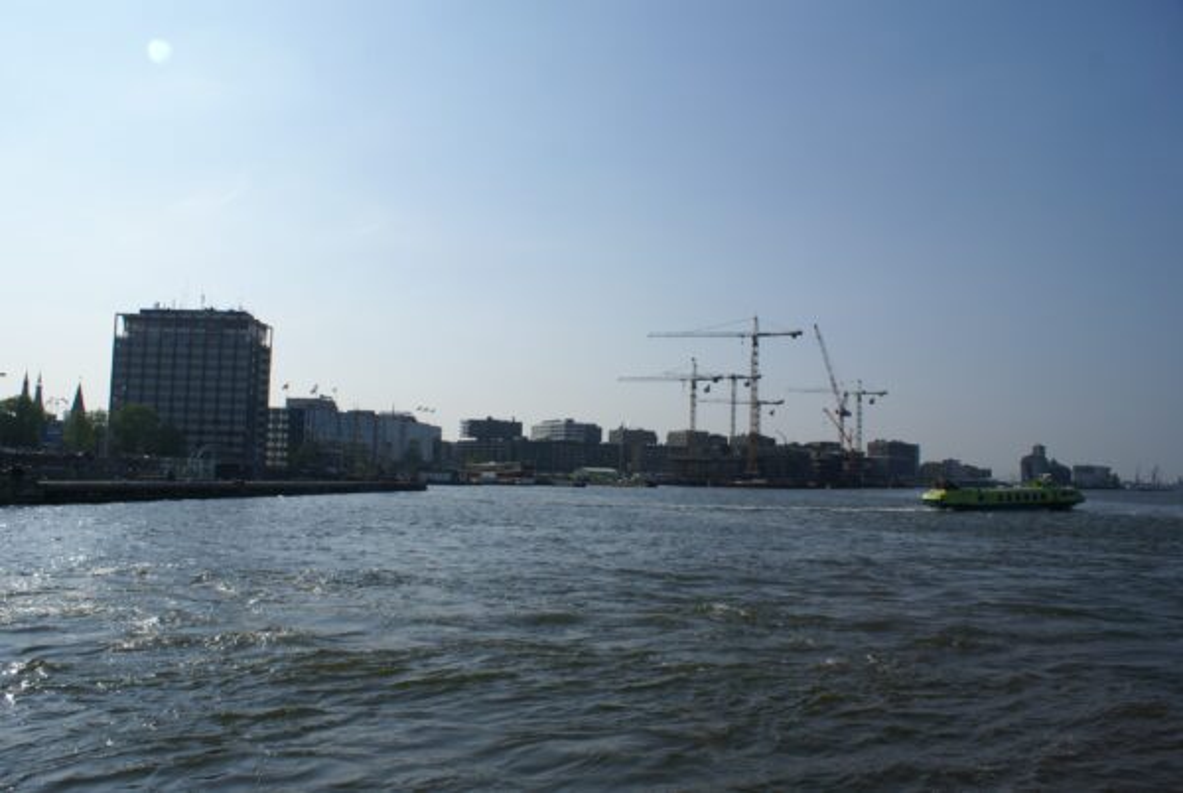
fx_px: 889
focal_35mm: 27
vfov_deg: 48.1
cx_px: 592
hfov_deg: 67.3
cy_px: 396
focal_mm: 18
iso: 100
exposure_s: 1/500
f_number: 10
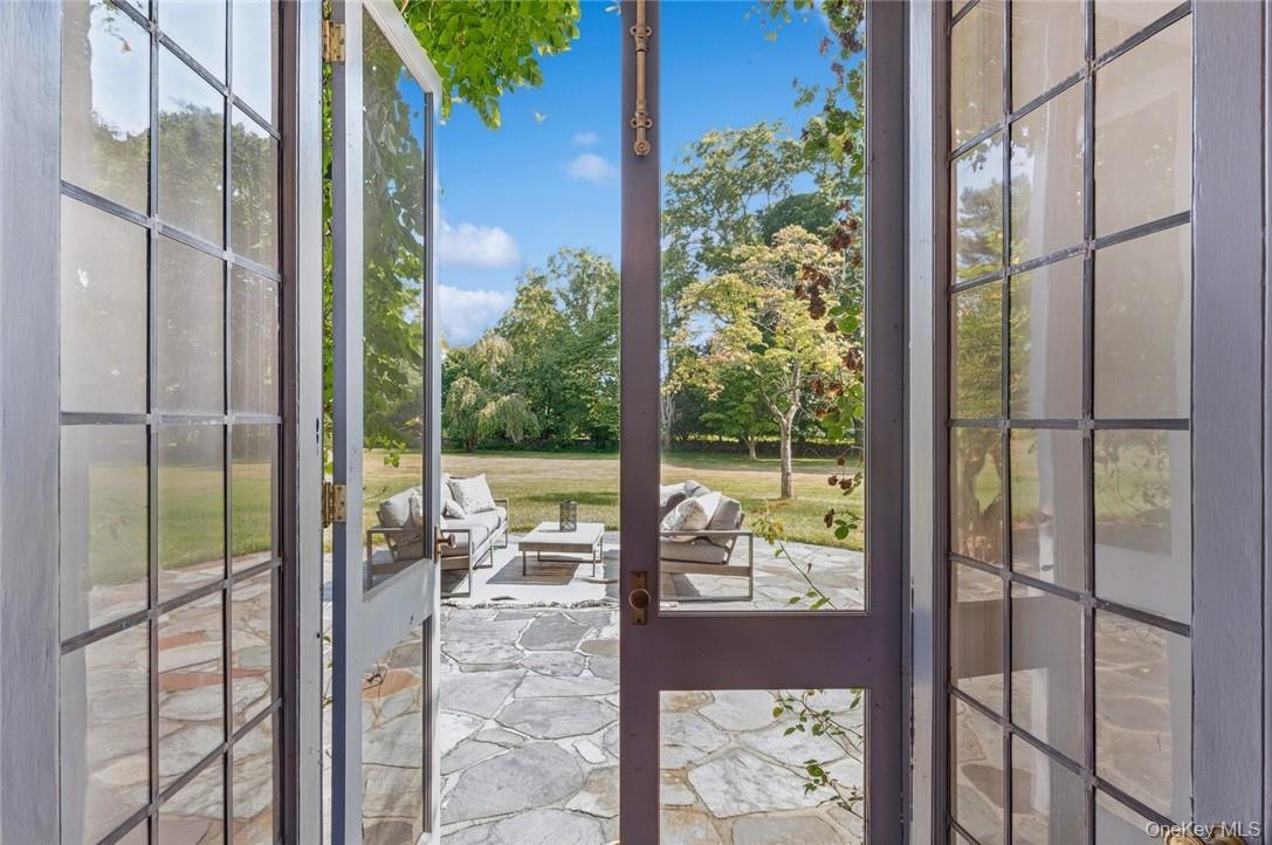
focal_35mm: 18
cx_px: 636
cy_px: 422
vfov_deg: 67.2
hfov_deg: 90.1
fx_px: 635
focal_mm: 18
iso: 200
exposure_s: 1/10
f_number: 10
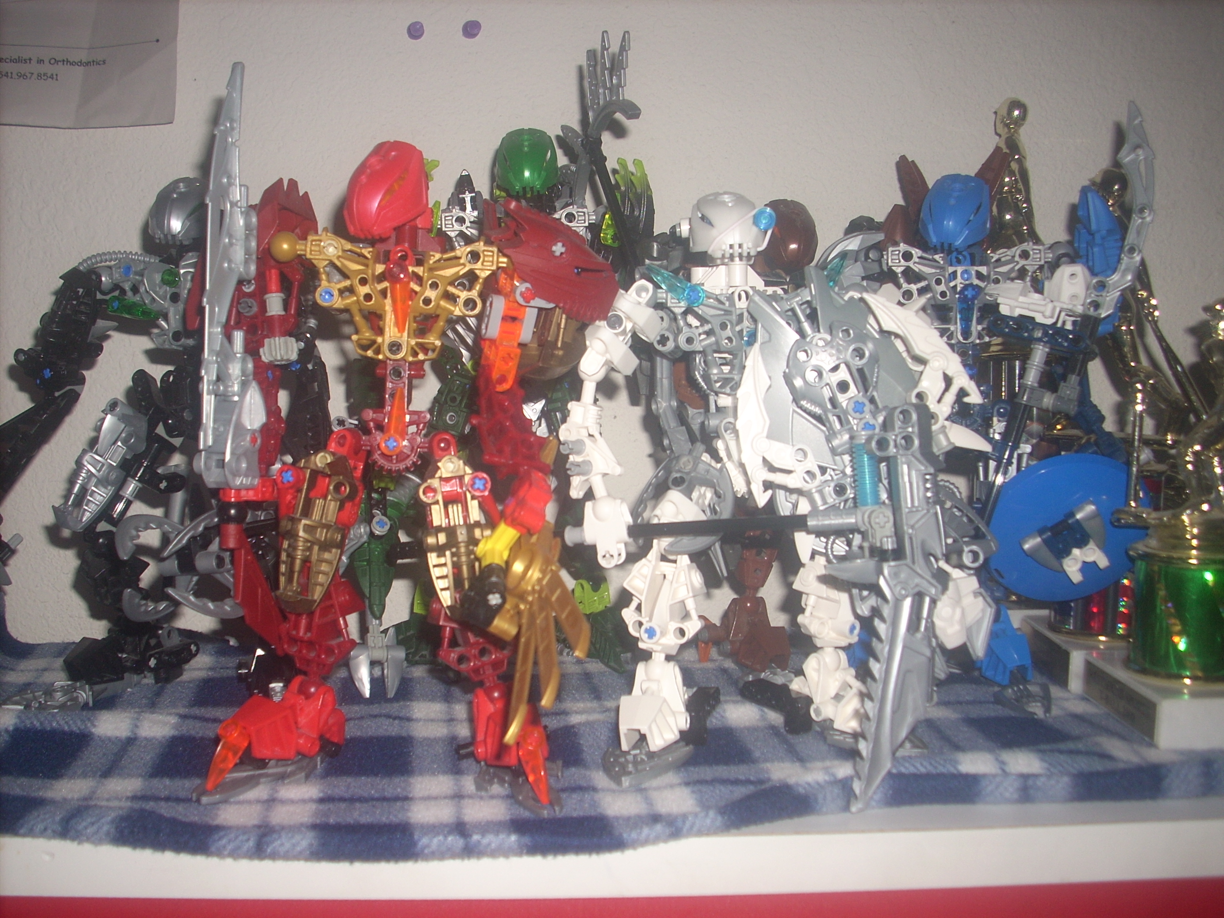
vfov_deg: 38.7
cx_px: 612
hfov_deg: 50.1
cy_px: 459
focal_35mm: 37
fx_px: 1308
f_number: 2.8
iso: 64
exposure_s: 1/60
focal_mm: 6.2
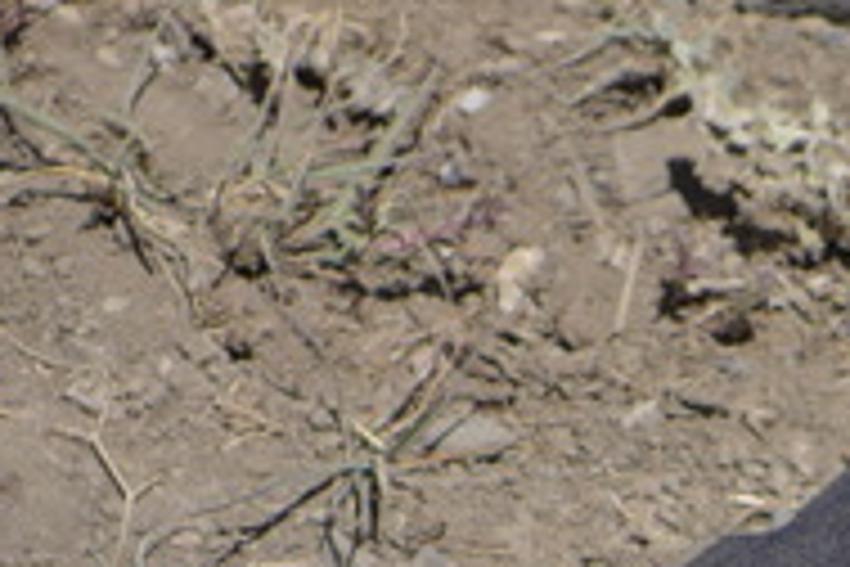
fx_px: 5831
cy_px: 662
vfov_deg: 5.5
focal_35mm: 247
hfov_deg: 8.1
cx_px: 1342
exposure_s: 1/1600
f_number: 3.2
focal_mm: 12.8
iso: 80
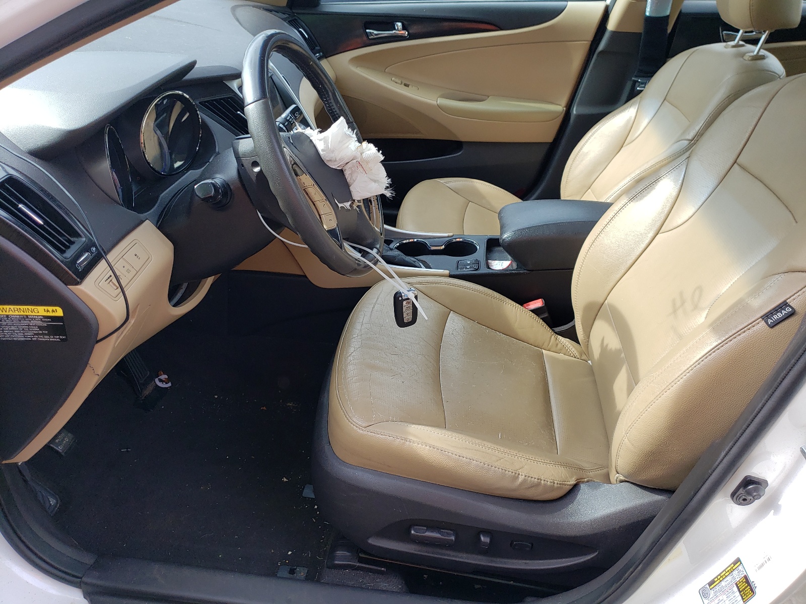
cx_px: 403
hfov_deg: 67.3
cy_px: 302
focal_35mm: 26
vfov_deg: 53.1
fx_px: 605
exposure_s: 1/476
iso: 50
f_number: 1.5
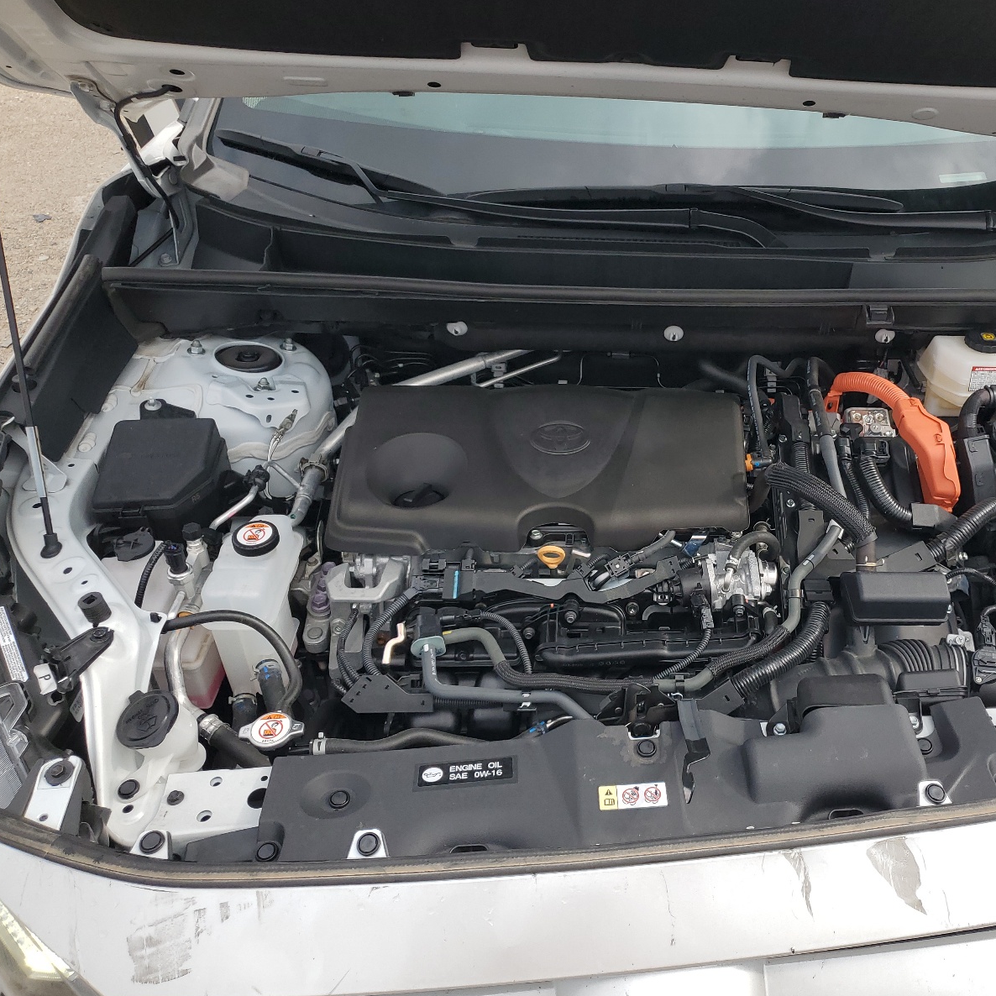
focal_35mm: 31
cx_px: 664
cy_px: 499
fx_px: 1009
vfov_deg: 52.5
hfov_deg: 51.6
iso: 50
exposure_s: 1/1000
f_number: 1.5
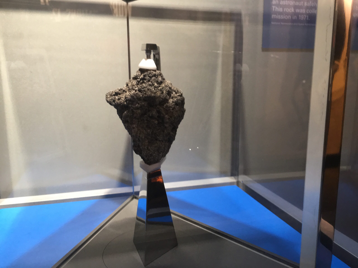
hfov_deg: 61.7
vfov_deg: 48.2
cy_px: 134
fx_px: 300
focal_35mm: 29
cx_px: 179
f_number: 2.2
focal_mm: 4.15
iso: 200
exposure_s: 1/30
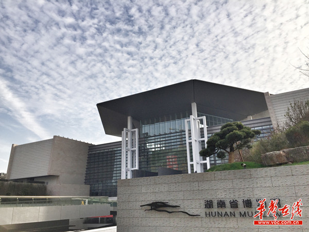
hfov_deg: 61.7
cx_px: 154
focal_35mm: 29
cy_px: 116
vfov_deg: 48.2
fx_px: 259
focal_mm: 4.15
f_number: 2.2
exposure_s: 1/2083
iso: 32
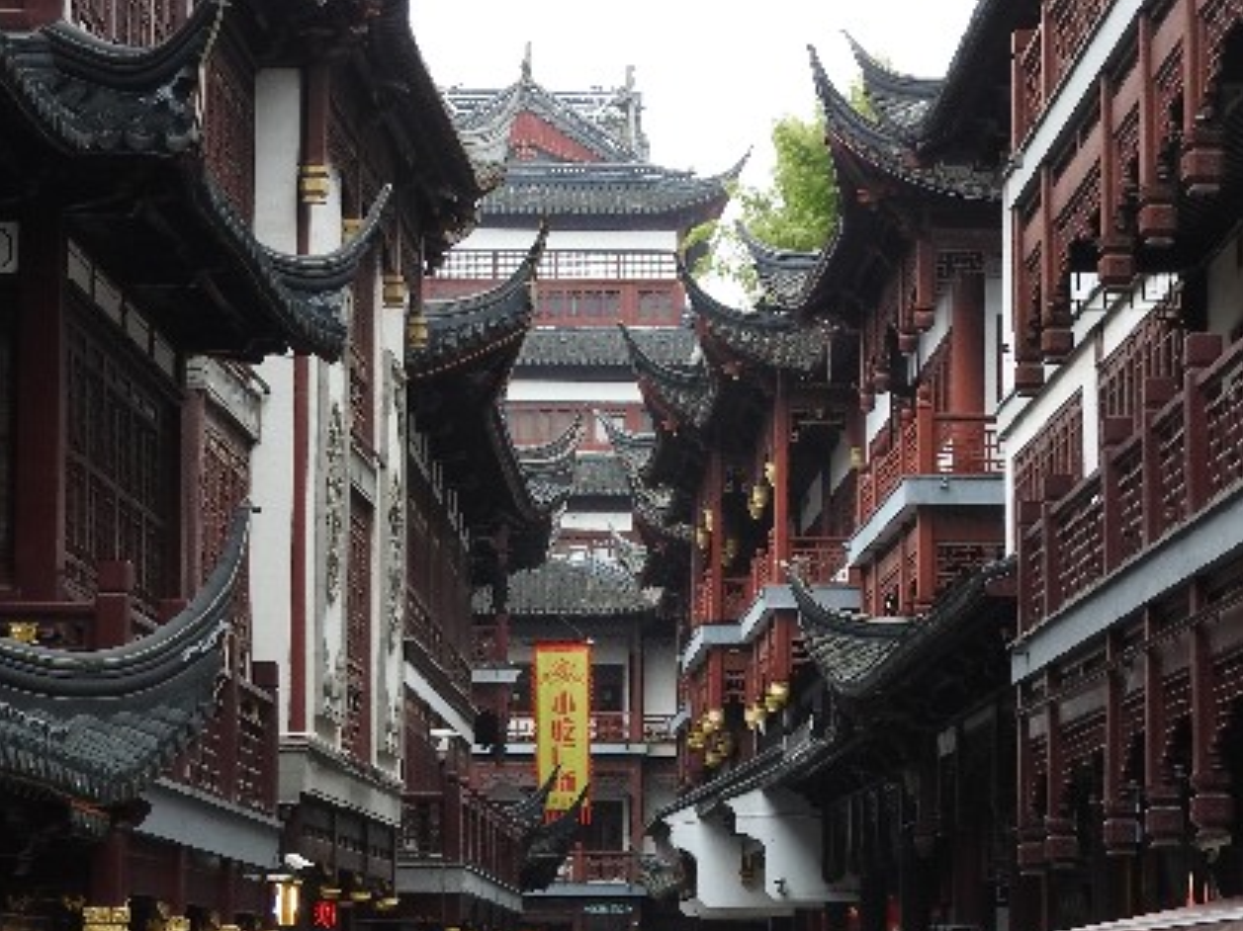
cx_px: 632
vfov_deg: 14.0
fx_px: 3769
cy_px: 670
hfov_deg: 18.7
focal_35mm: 105
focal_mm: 9.9
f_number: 4
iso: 125
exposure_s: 1/30
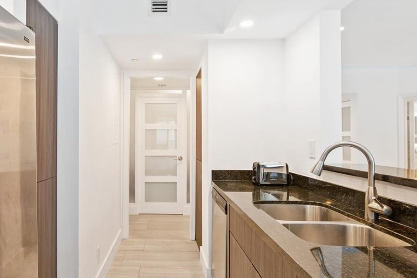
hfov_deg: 70.3
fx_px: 290
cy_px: 149
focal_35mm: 25
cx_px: 154
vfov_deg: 51.3
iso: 200
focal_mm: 14
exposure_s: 1/1.67
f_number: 8
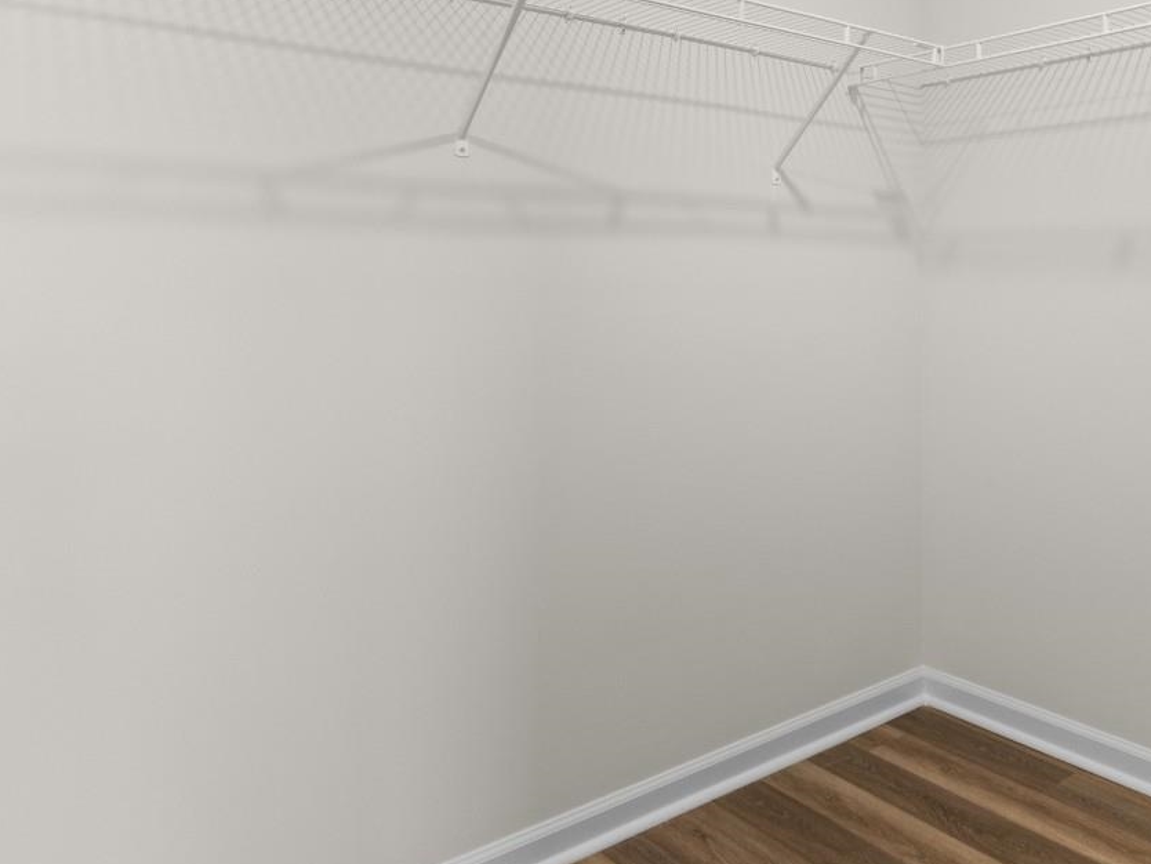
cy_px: 272
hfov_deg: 62.8
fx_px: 931
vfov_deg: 48.7
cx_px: 696
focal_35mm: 28
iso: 100
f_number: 4.5
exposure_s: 1/4
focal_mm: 10
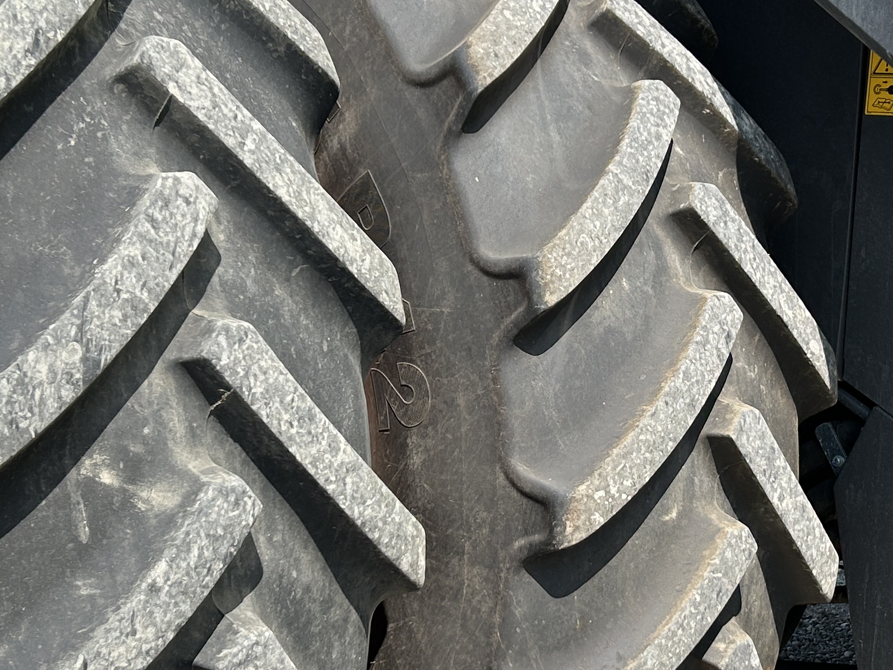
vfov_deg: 21.6
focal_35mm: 68
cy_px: 374
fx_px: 1754
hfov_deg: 28.5
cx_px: 519
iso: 50
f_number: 1.5
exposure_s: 1/1934
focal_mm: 5.7
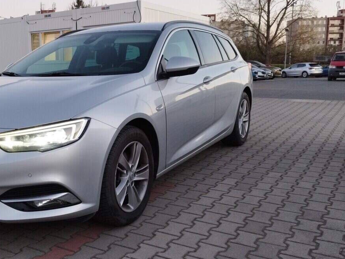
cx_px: 83
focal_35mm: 41
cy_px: 139
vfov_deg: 35.1
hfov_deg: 44.1
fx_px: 409
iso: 190
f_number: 1.89
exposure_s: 1/50
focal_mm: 5.95
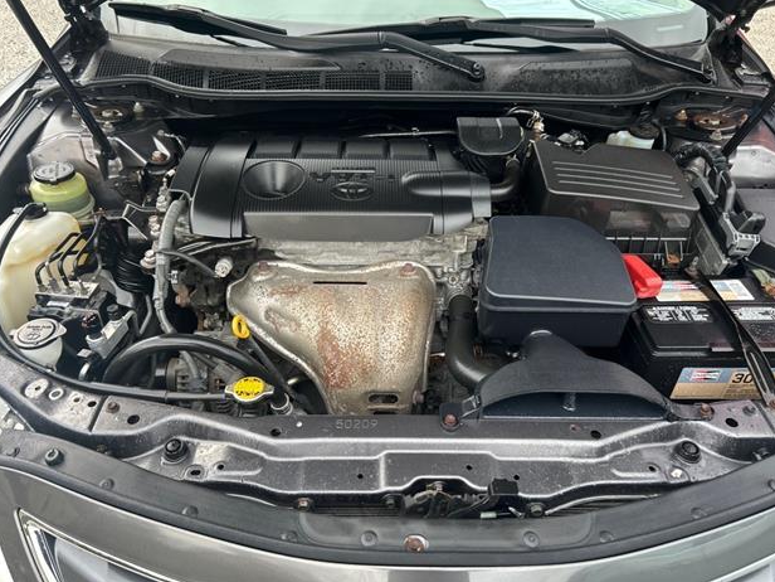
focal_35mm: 27
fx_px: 604
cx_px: 379
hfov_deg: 65.3
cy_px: 282
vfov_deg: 51.3
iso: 64
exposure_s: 1/121
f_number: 1.5
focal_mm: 5.7
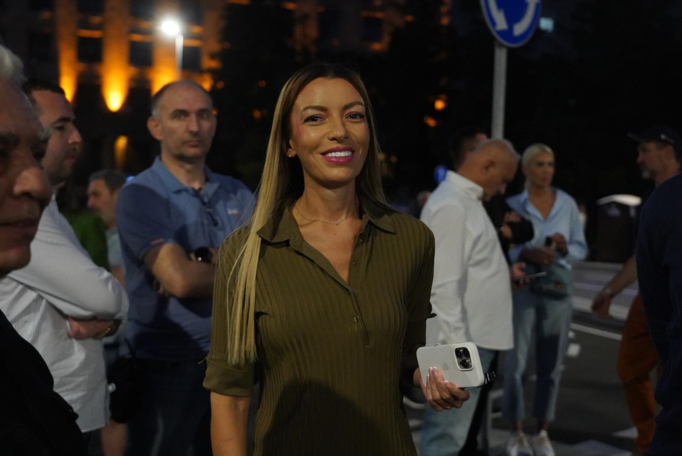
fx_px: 891
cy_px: 228
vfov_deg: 28.7
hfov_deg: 41.9
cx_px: 341
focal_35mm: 47
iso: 10000
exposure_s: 1/250
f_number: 4
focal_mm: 47
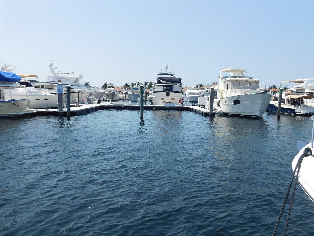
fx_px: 272
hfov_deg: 60.0
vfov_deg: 46.8
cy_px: 118
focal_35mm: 30
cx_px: 157
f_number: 6.4
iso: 125
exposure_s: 1/400
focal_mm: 5.3
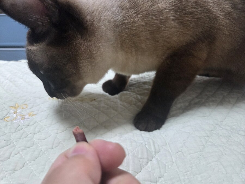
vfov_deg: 58.9
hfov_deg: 73.9
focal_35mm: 23
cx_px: 122
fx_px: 163
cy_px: 92
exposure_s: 1/120
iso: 500
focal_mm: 5.4
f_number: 1.8
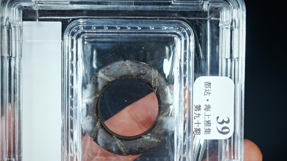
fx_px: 708
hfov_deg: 22.9
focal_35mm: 93
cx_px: 142
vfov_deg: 13.0
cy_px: 93
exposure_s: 1/160
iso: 100
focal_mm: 59
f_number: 18
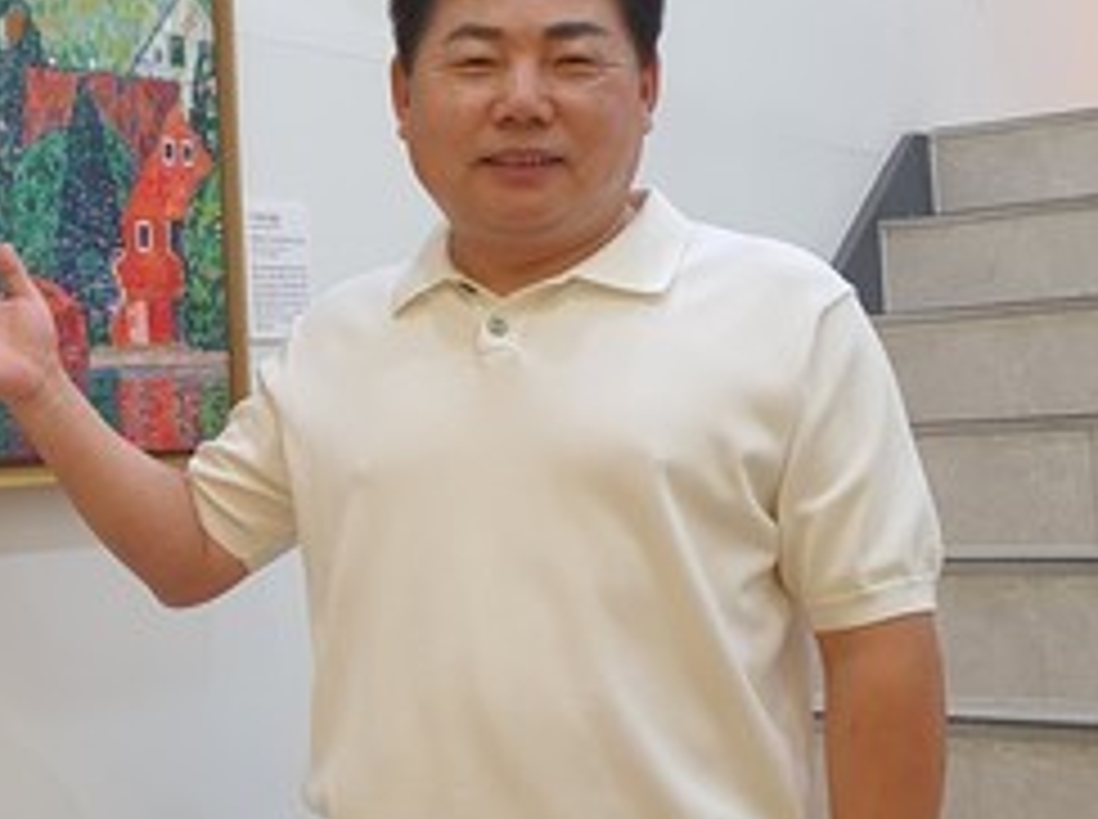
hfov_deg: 26.9
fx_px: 2026
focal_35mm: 64
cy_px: 351
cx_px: -212
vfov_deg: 22.8
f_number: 2.4
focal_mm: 4.3
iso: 200
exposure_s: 1/40
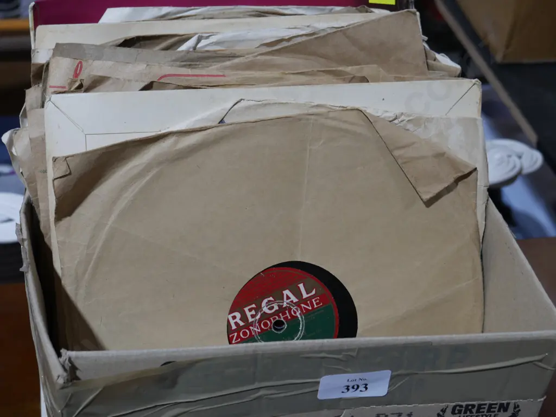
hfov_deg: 35.5
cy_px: 208
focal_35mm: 54
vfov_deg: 27.1
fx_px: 868
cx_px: 278
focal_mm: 27
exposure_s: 1/60
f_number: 5.3
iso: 400
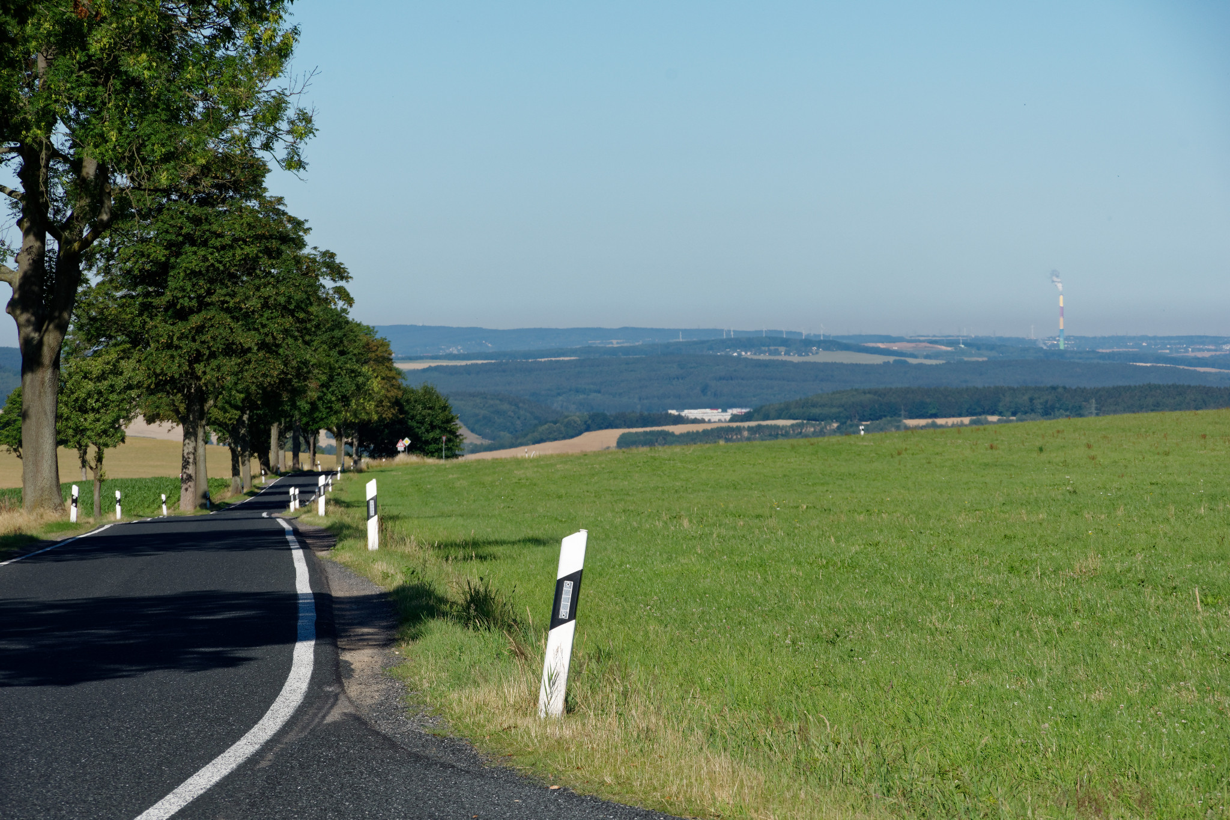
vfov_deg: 9.1
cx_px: 615
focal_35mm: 150
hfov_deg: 13.7
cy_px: 410
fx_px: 5124
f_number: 11
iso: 100
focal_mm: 100
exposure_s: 1/250
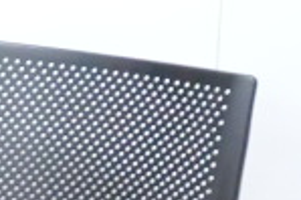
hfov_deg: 12.0
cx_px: 26
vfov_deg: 7.8
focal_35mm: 170
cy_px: 347
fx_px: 1420
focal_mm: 6.9
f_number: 3.9
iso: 800
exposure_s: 1/30
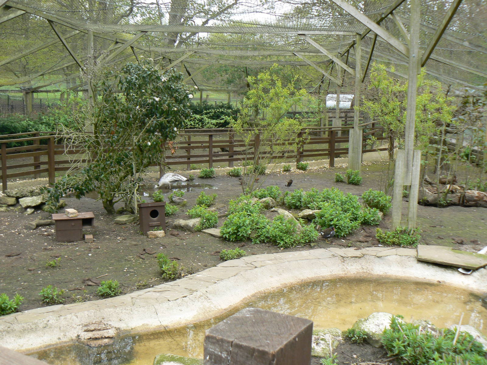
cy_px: 182
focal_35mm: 36
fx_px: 506
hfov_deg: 51.4
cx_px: 244
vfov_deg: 39.7
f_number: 5
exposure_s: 1/125
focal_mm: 6
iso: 80
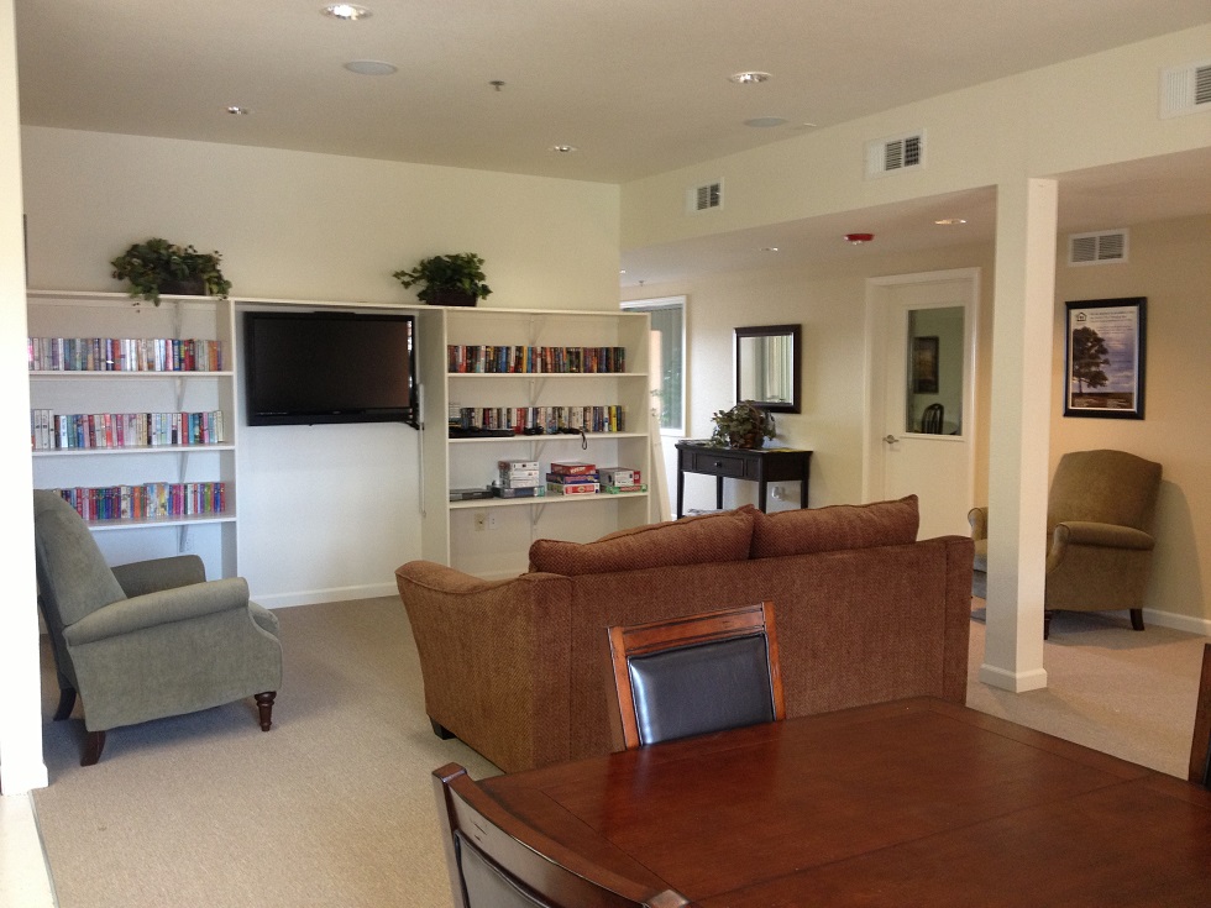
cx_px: 606
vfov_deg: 40.7
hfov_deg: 52.6
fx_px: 1224
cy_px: 454
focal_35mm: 35
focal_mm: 4.28
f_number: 2.4
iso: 125
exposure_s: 1/20
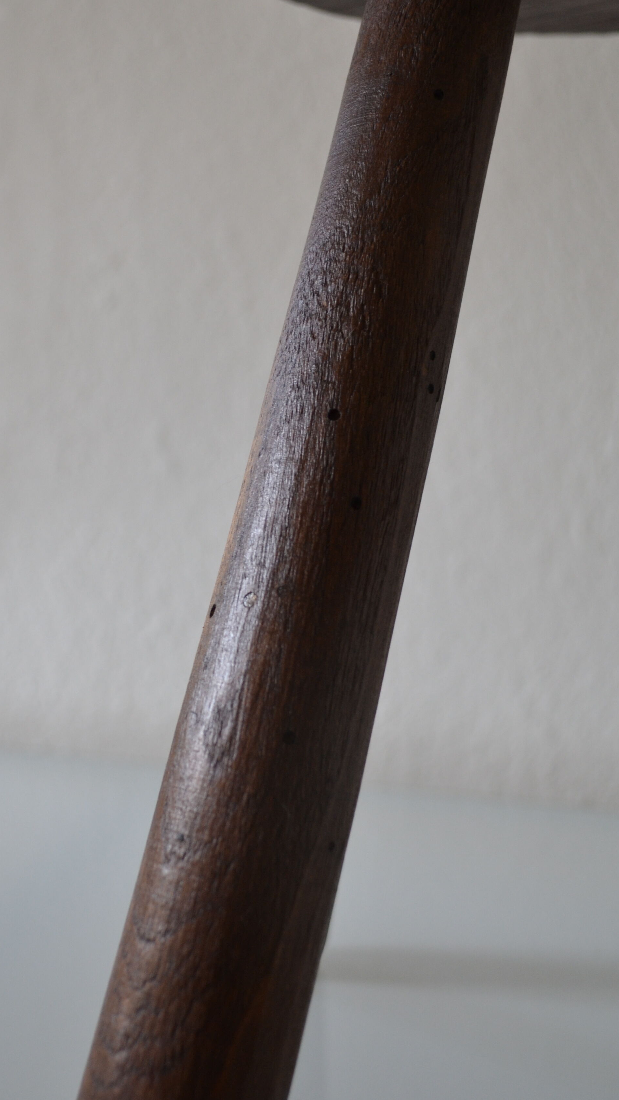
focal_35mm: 47
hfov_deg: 25.3
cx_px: 211
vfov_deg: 43.7
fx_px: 1372
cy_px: 517
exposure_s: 1/50
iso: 400
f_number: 3.8
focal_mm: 22
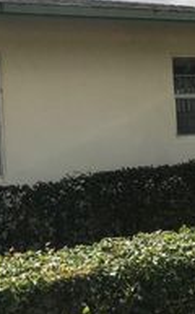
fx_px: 657
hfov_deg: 16.5
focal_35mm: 77
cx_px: -2
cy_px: 144
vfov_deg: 26.8
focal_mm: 3.99
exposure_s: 1/3300
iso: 20
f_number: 1.8
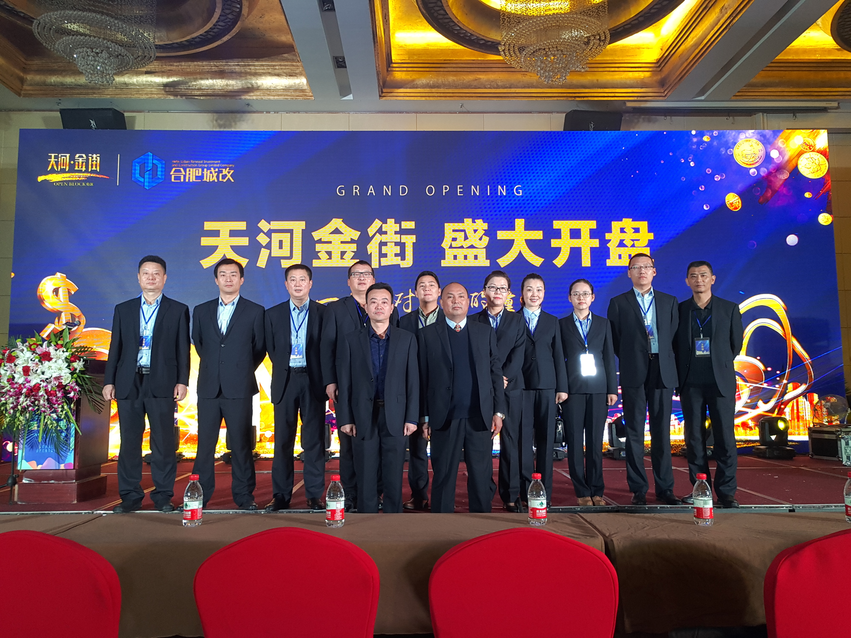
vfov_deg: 45.4
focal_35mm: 31
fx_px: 762
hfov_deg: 58.4
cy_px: 319
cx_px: 426
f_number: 2
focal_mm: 3.75
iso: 80
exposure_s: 1/33
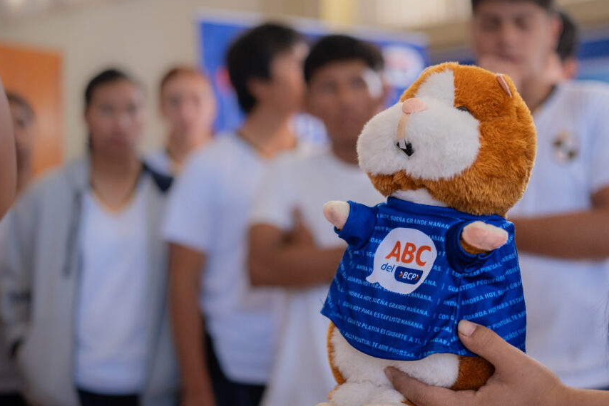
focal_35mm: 50
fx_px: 846
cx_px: 362
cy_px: 209
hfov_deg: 39.4
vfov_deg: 27.0
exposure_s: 1/250
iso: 2000
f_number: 2.5
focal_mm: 40
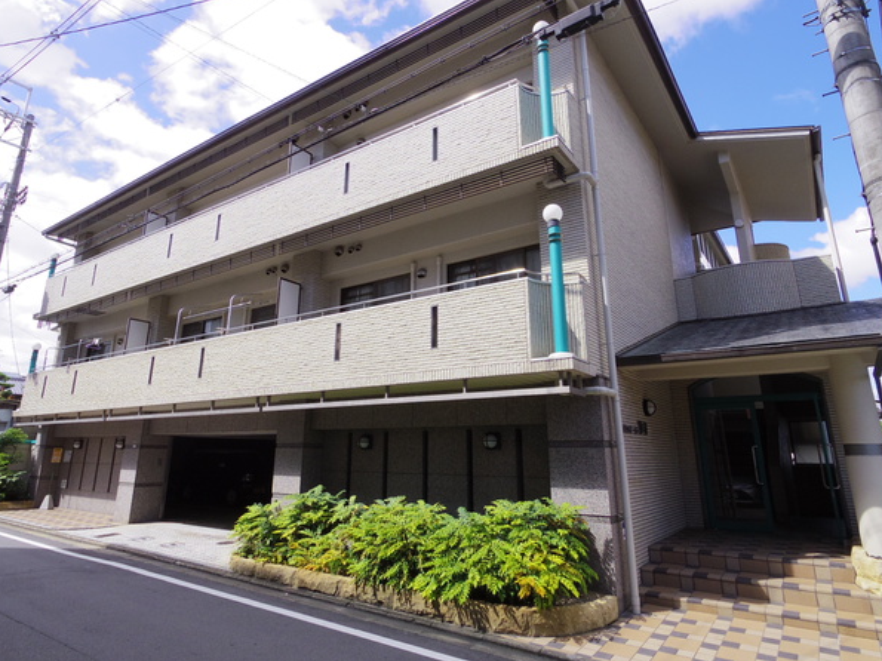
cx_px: 420
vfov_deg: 65.5
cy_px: 276
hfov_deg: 81.7
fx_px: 509
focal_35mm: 20
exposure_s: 1/500
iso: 200
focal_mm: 3.8
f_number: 4.5
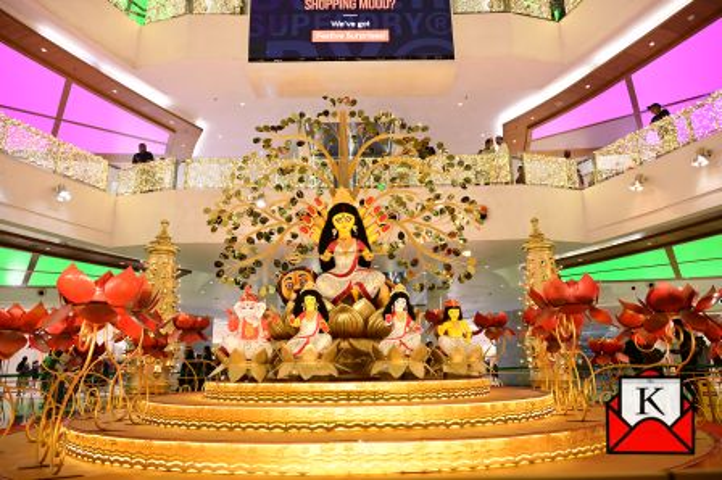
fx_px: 481
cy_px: 240
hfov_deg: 73.8
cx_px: 361
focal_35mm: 24
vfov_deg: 53.1
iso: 640
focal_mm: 24
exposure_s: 1/100
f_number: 4
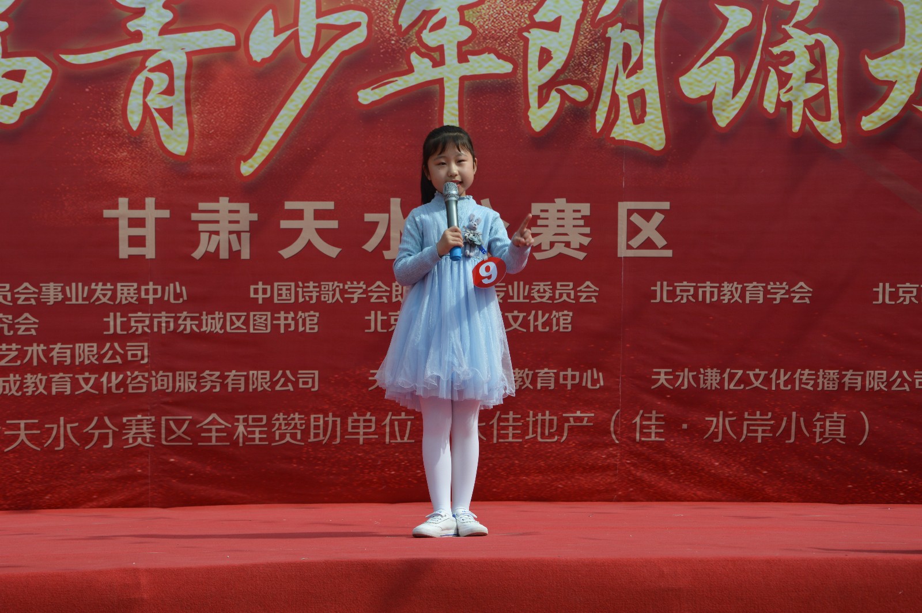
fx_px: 2379
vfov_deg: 14.7
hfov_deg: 21.9
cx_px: 461
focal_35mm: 93
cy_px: 306
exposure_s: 1/250
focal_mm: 62
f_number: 8
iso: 100
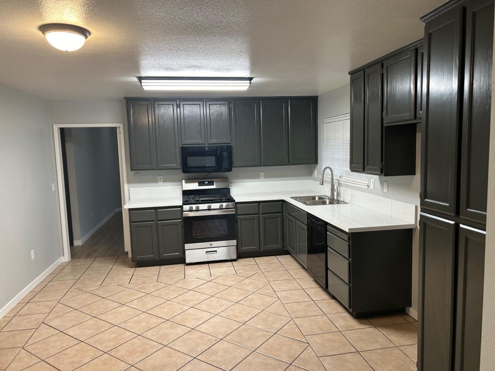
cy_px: 186
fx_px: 372
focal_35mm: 26
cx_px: 248
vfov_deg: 53.1
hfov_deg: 67.3
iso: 125
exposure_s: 1/60
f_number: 1.5
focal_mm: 5.7
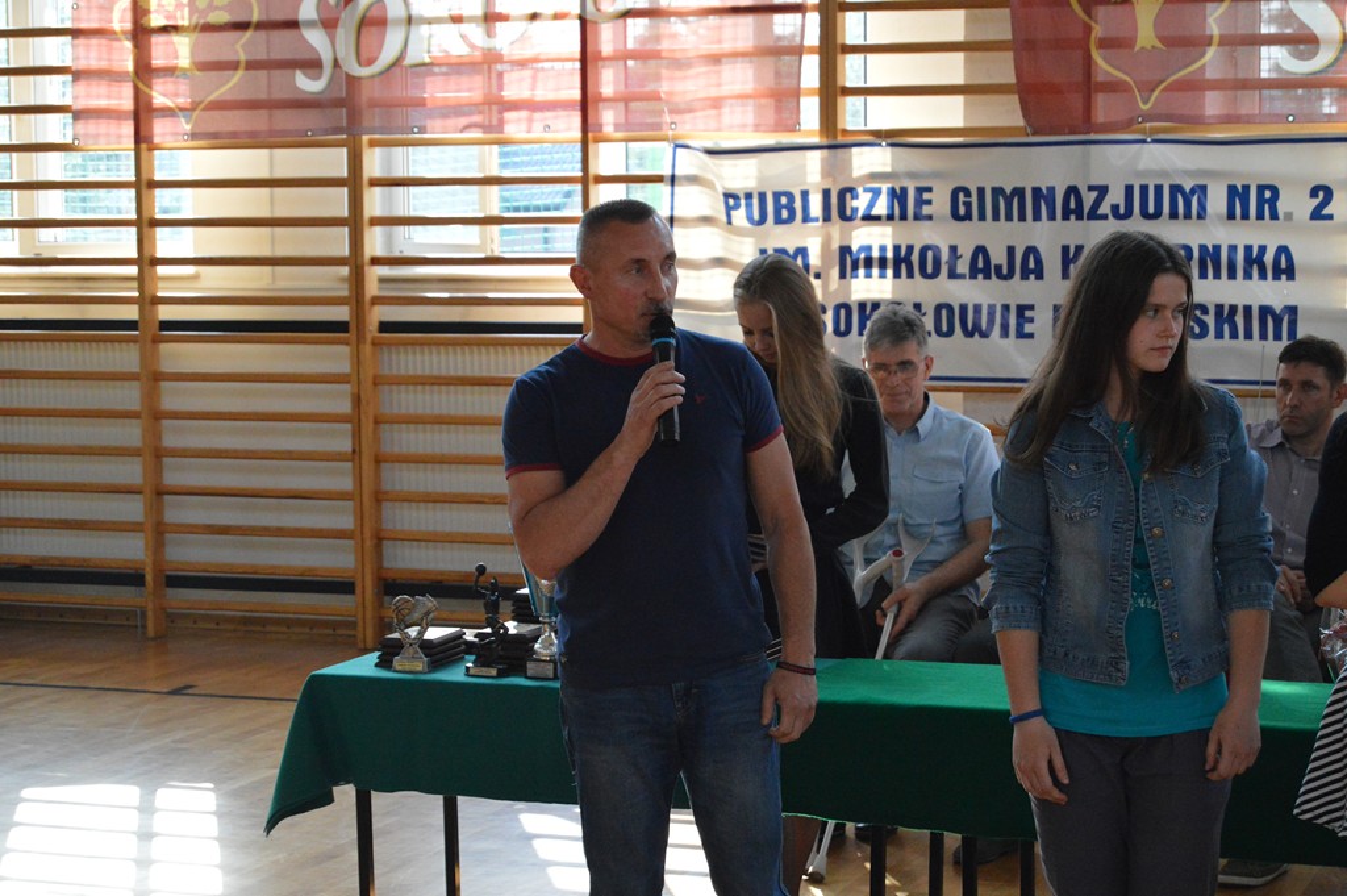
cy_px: 448
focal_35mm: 82
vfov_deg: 16.5
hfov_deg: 24.6
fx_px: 3084
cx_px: 674
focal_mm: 55
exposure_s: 1/500
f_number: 5.6
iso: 3200
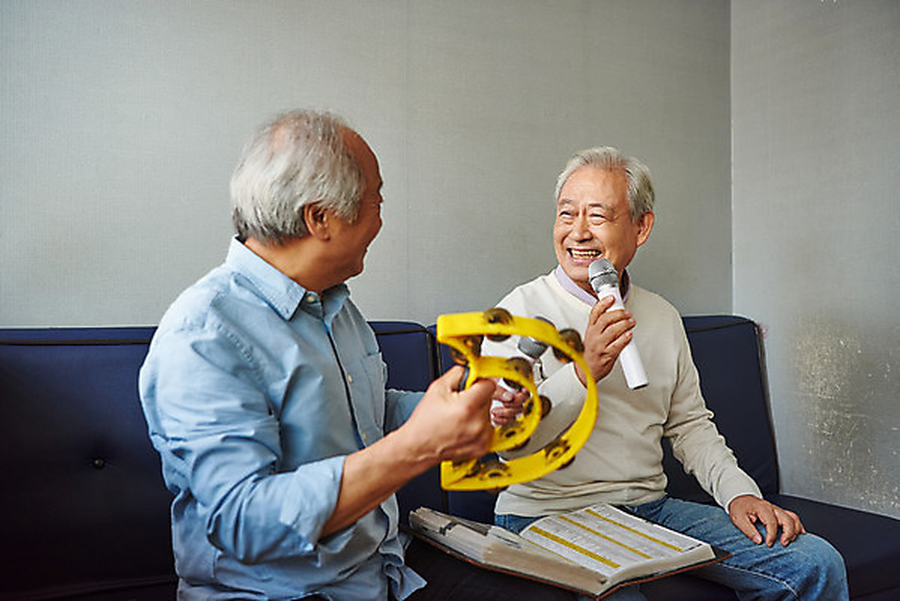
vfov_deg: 42.4
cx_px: 450
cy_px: 300
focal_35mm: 31
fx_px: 775
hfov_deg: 60.3
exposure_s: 1/160
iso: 400
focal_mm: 31
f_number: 2.8
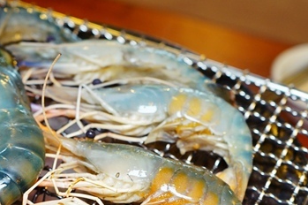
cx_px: 57
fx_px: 667
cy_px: 193
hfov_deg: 25.5
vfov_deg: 17.2
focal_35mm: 78
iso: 640
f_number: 4
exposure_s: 1/60
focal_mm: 34
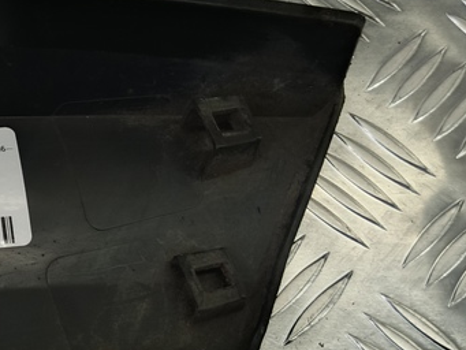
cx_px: -100
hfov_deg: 25.2
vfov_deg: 21.3
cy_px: 204
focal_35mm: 69
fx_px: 929
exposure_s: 1/50
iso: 146
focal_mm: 4.11
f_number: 1.6
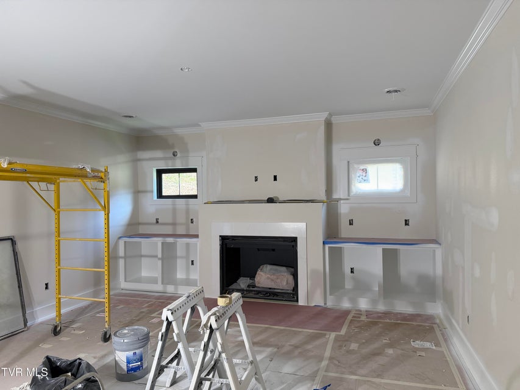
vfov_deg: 56.8
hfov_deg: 71.6
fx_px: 361
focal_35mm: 24
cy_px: 195
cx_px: 260
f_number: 1.78
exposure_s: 1/228
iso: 200
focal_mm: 6.76
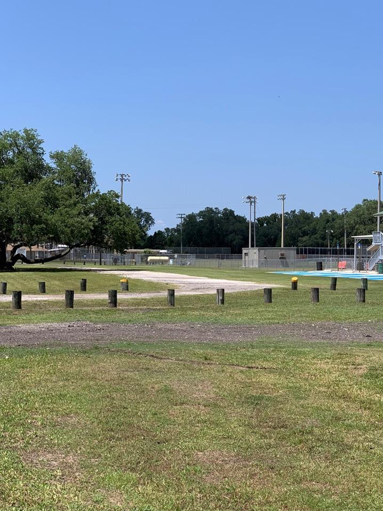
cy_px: 235
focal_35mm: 65
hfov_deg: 22.6
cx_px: 223
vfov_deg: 29.8
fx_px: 959
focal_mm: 6
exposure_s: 1/1170
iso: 16
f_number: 2.4
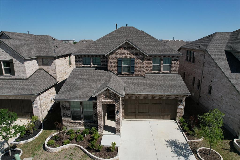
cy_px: 80
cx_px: 120
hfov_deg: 78.6
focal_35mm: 22
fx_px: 147
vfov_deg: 57.2
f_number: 2.8
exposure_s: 1/4000
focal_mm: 8.38
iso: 120
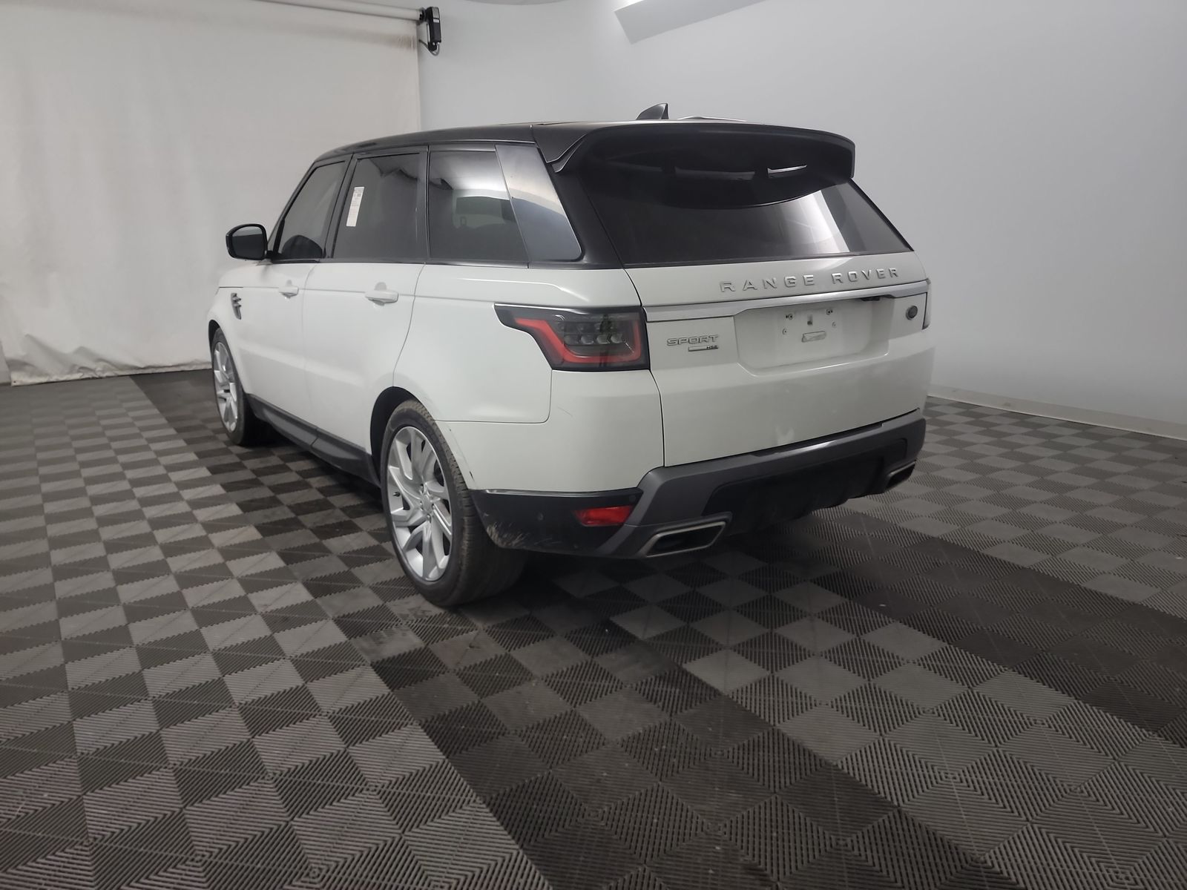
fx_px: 823
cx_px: 594
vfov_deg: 56.8
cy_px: 445
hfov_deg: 71.6
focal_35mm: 24
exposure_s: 1/14
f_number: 1.8
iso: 910
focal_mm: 6.7
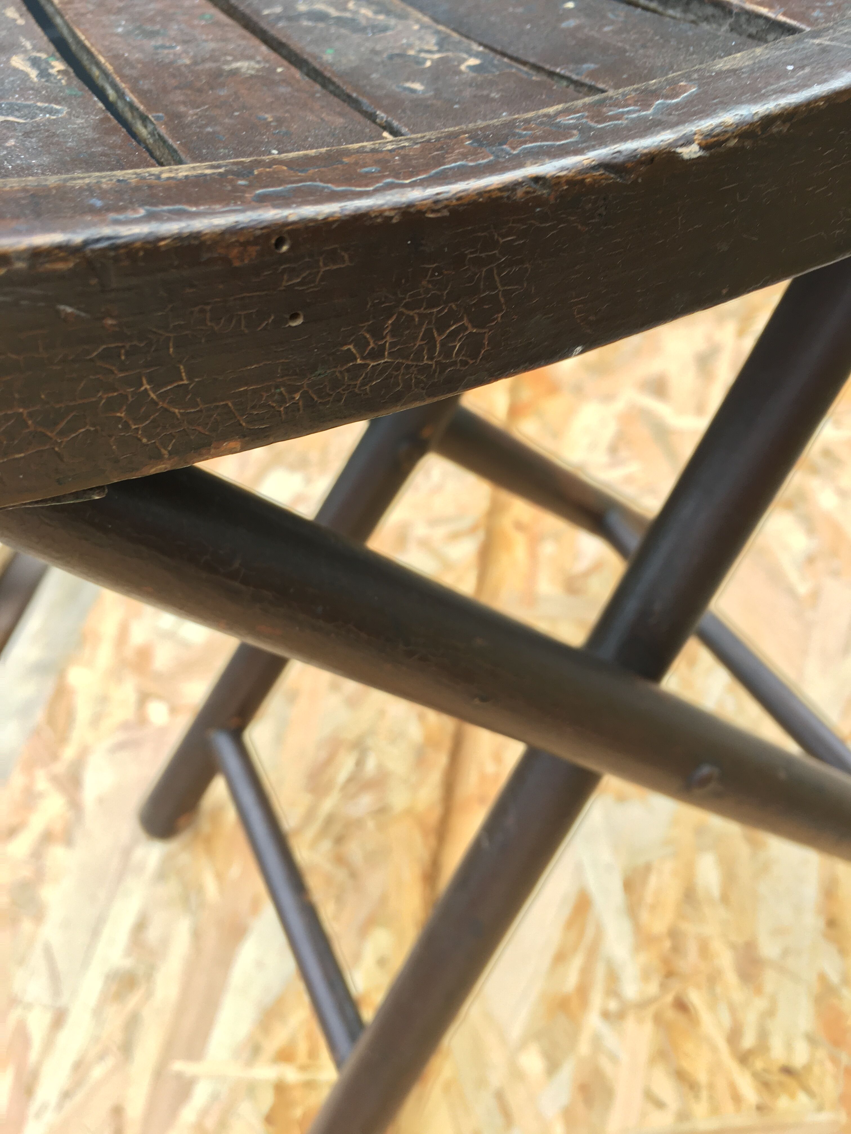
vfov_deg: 61.7
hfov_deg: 48.2
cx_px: 426
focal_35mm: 29
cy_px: 567
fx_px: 951
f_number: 2.2
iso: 25
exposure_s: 1/123
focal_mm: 4.15
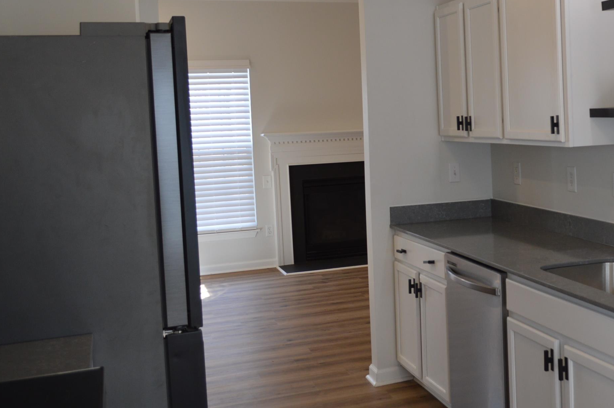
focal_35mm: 49
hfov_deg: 39.0
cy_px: 150
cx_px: 482
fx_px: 835
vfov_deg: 27.4
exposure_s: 1/60
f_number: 4
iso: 400
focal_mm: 20
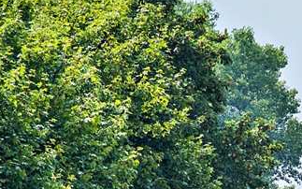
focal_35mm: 1019
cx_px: 367
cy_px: 240
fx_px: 8388
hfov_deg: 2.1
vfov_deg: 1.3
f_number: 9
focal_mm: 210
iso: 200
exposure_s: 1/320
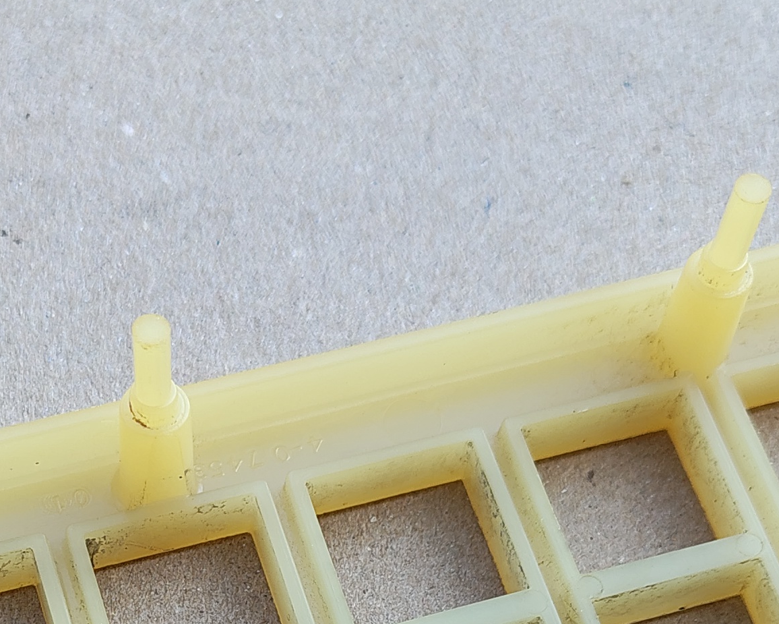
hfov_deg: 22.9
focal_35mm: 83
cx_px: 225
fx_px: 1914
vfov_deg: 17.5
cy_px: 784
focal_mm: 5.56
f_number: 1.8
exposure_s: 1/321
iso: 100
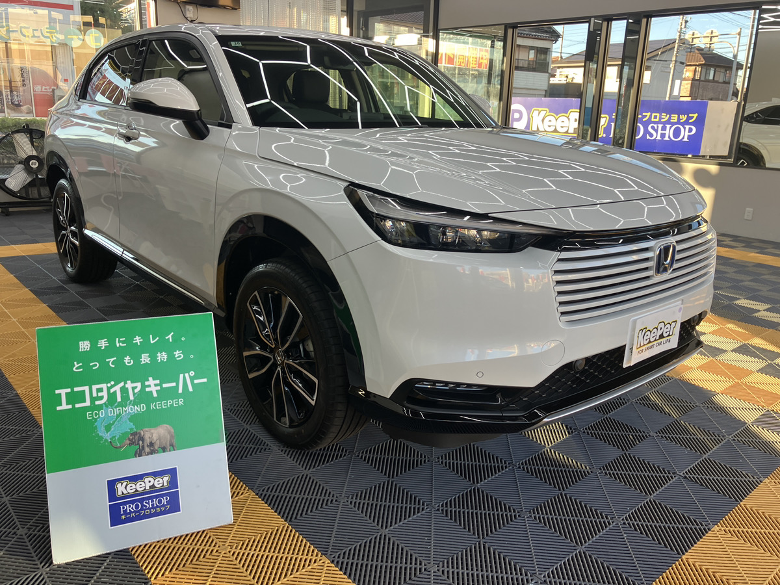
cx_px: 390
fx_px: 631
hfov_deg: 63.4
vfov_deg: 49.7
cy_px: 292
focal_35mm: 28
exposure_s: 1/120
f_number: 1.8
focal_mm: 3.99
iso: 25
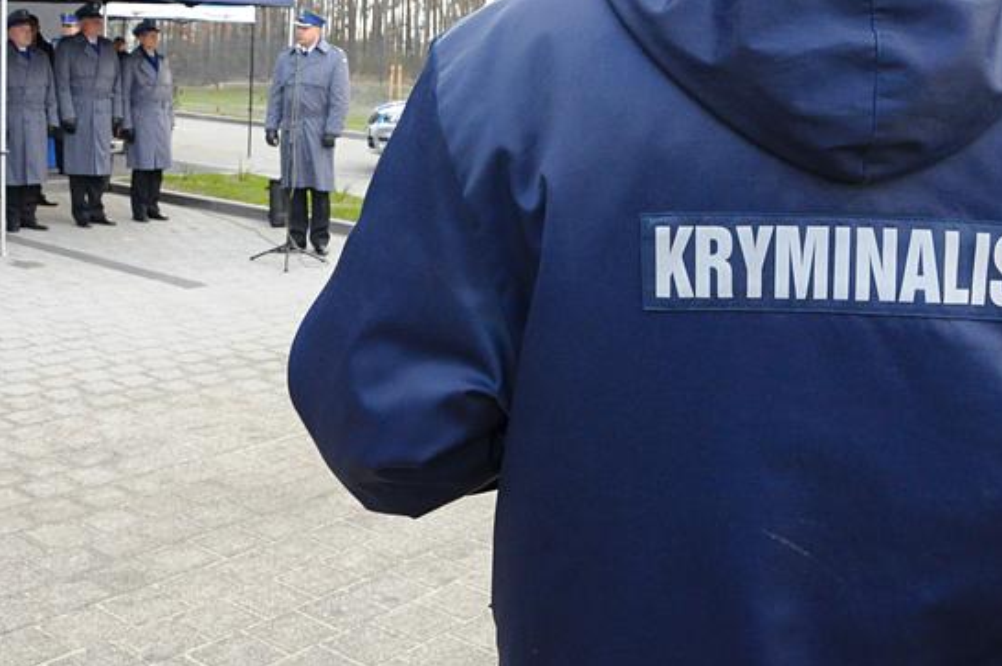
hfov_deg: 46.4
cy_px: 223
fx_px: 1168
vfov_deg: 31.6
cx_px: 453
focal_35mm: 42
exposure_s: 1/160
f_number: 8
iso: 1600
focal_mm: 18
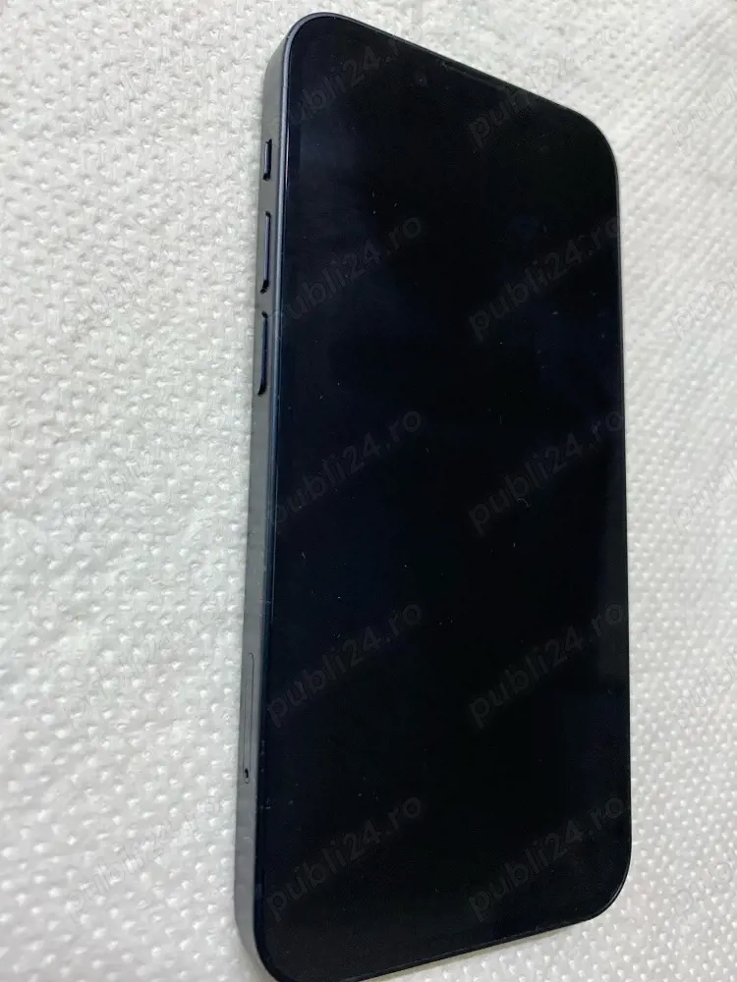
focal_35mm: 26
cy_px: 491
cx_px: 368
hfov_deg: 53.1
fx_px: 738
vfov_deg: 67.3
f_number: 1.8
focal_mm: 4.25
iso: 400
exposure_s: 1/50
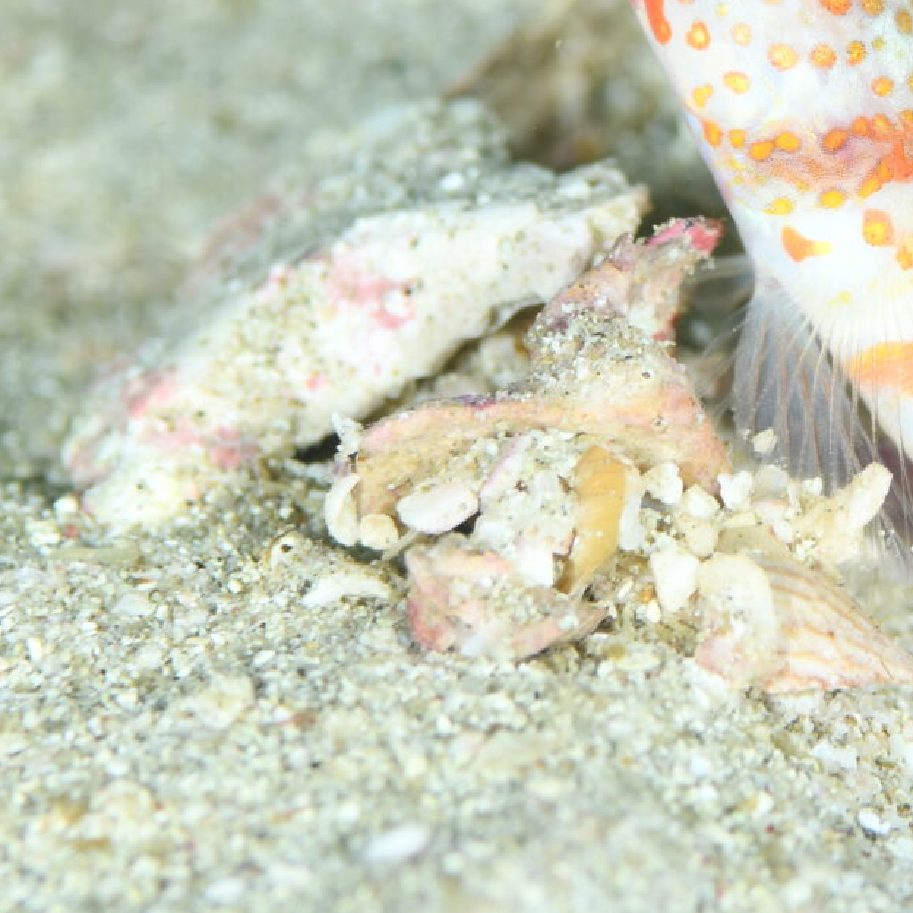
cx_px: 1153
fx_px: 10921
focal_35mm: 366
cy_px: 282
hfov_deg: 4.8
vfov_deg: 4.8
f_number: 9
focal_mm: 105
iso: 100
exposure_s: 1/250
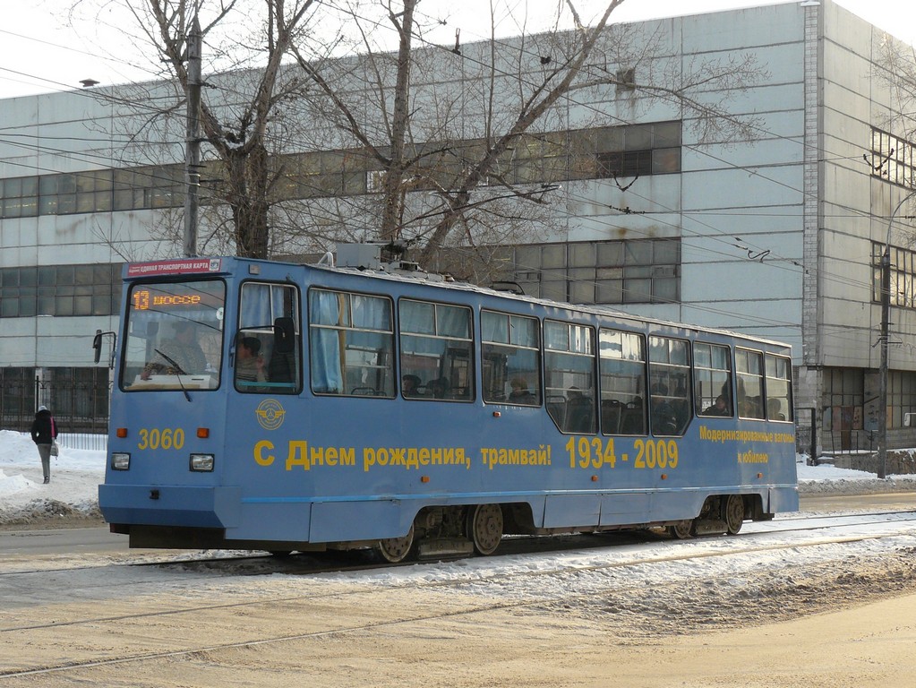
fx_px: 1429
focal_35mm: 54
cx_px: 458
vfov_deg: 27.0
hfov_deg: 35.5
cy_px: 344
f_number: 4
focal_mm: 8.9
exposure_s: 1/160
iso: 100
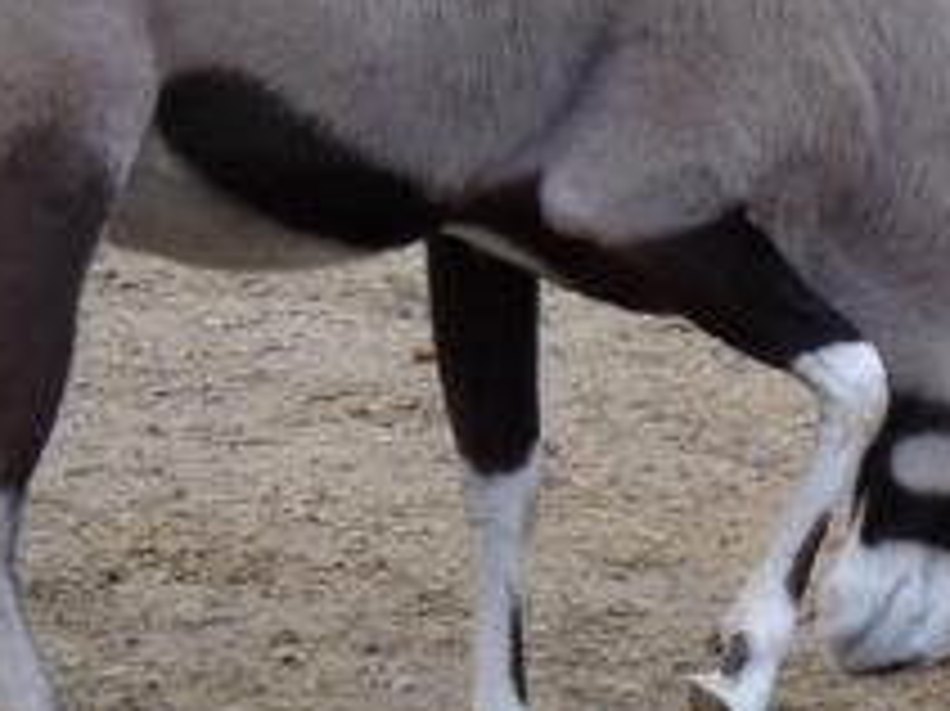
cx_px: 1184
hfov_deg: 3.9
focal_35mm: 508
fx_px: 13934
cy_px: -36
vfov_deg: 2.9
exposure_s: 1/160
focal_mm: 23.7
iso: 100
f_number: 4
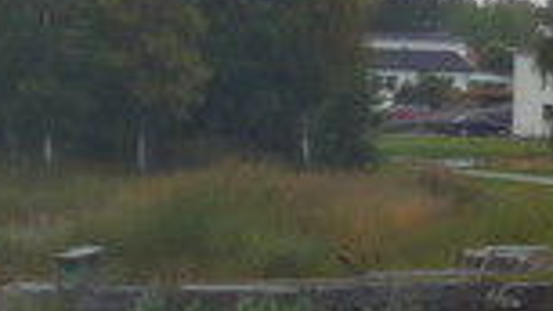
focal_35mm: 280
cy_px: -112
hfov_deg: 6.9
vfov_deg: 4.3
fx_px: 4105
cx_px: 1684
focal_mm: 8.4
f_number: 2.6
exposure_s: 1/125
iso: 80
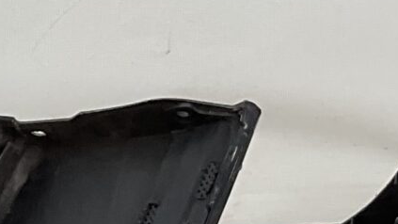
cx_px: -538
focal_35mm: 191
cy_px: 444
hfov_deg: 10.0
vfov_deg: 6.2
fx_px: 2016
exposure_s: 1/120
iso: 20
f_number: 1.8
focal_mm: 3
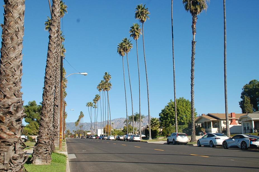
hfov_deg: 46.9
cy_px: 91
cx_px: 130
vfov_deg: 32.2
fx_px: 299
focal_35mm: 42
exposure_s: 1/320
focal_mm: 25
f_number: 10
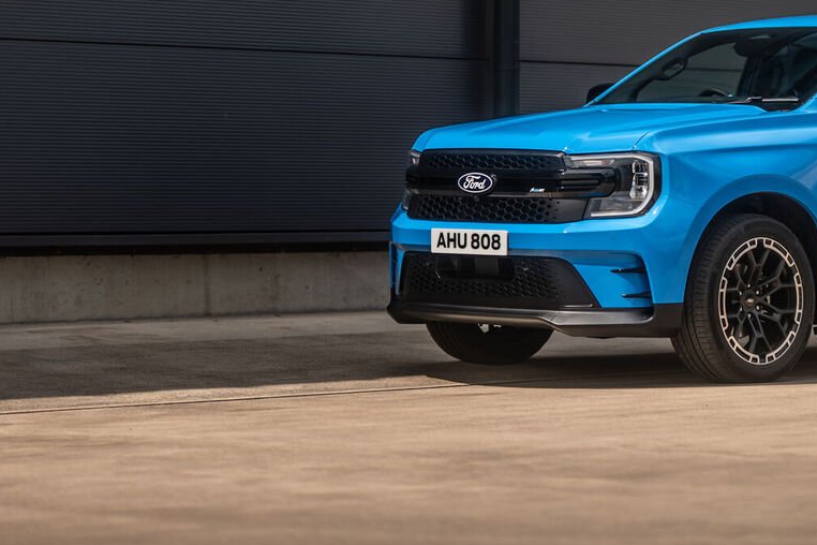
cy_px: 113
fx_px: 2859
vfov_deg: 10.8
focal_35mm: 126
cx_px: 710
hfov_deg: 16.1
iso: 32
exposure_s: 1/2000
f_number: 1.3
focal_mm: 50
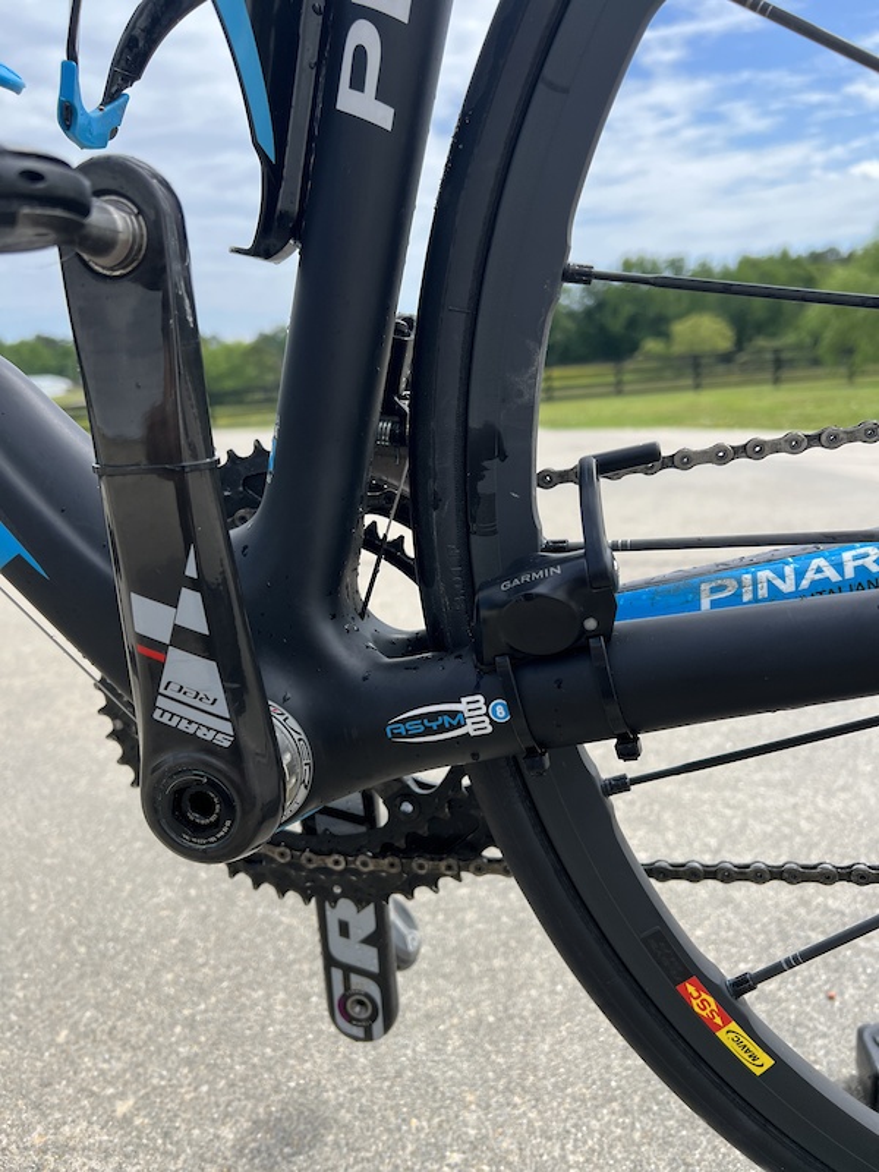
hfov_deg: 53.1
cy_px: 586
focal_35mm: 26
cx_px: 440
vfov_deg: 67.3
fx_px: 880
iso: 50
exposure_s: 1/1934
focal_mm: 5.7
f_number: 1.5
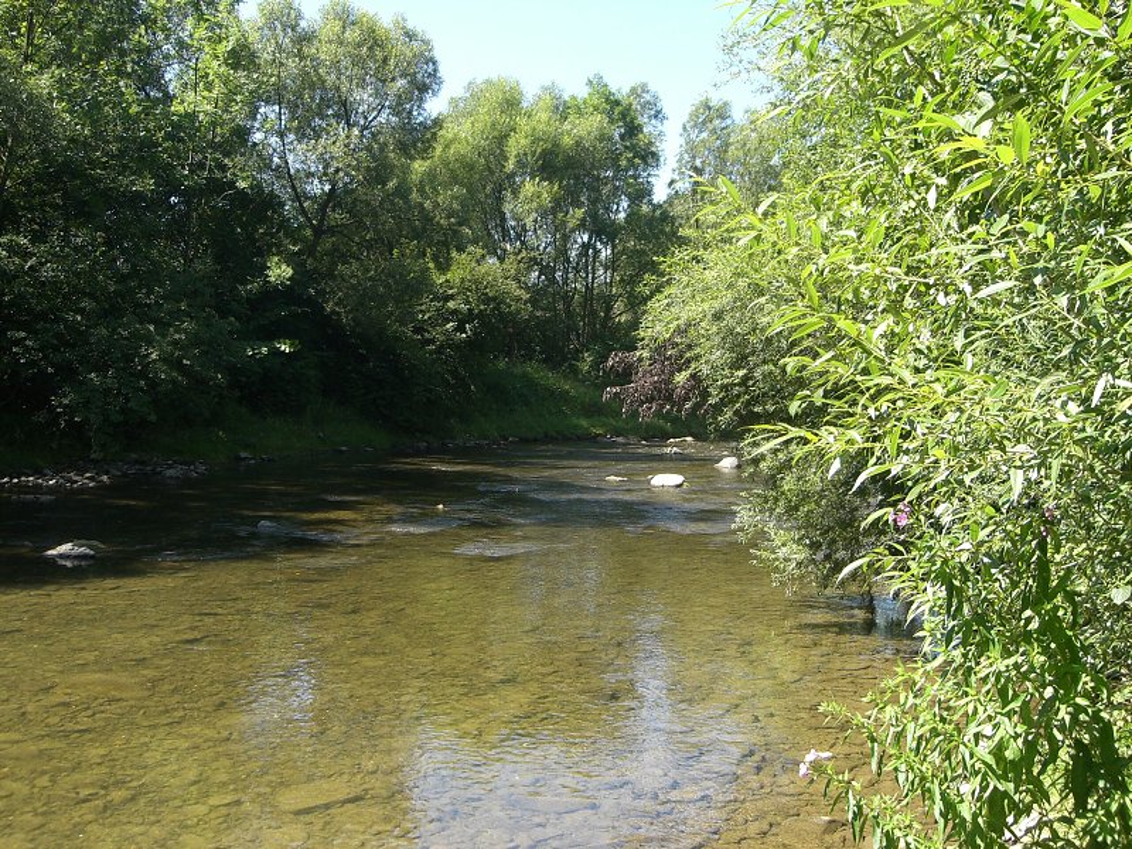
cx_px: 566
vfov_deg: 37.7
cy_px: 424
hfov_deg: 49.0
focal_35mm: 38
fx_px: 1243
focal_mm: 6.3
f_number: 3.1
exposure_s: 1/320
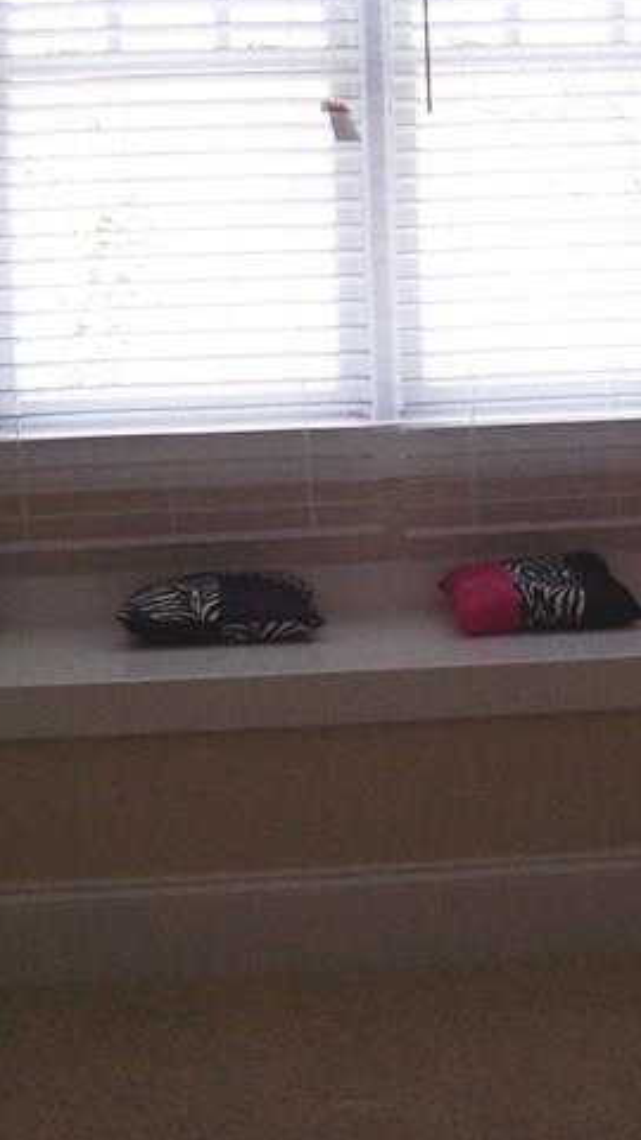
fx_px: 2387
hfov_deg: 15.3
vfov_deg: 26.6
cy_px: 325
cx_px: 377
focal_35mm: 79
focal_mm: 5.6
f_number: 2.7
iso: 80
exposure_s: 1/90
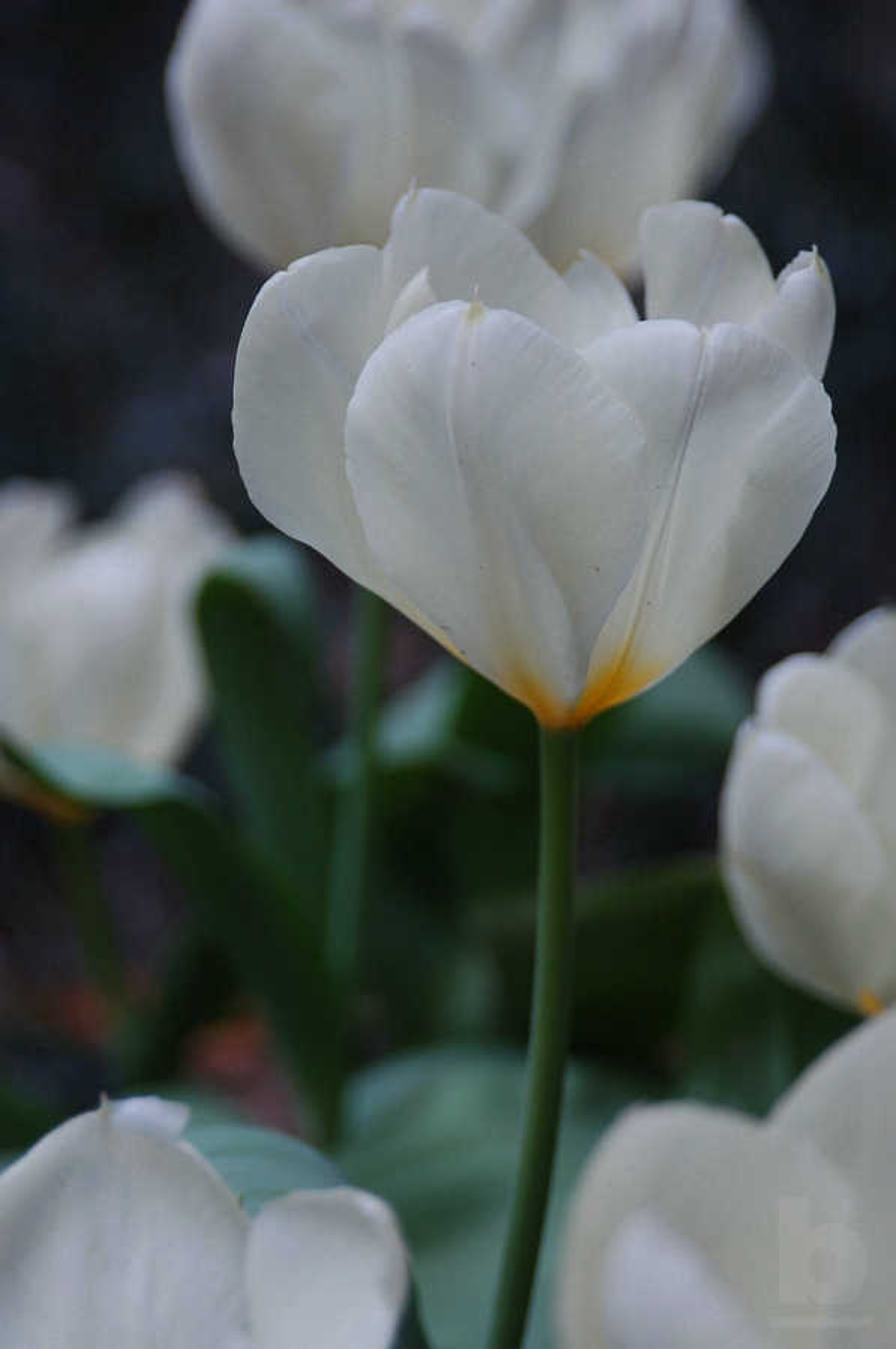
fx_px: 4209
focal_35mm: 112
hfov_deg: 12.2
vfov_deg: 18.2
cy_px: 674
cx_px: 448
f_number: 4.5
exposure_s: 1/80
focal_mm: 75
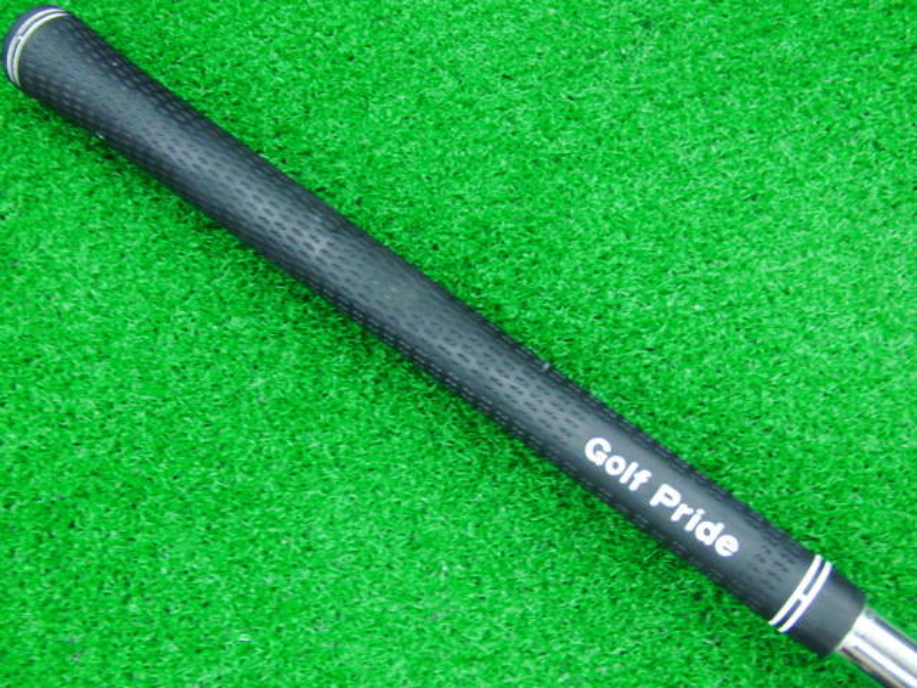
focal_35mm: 37
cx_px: 458
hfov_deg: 50.1
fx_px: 980
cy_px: 344
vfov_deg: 38.7
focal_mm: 6.42
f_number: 3.6
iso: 400
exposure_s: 1/20
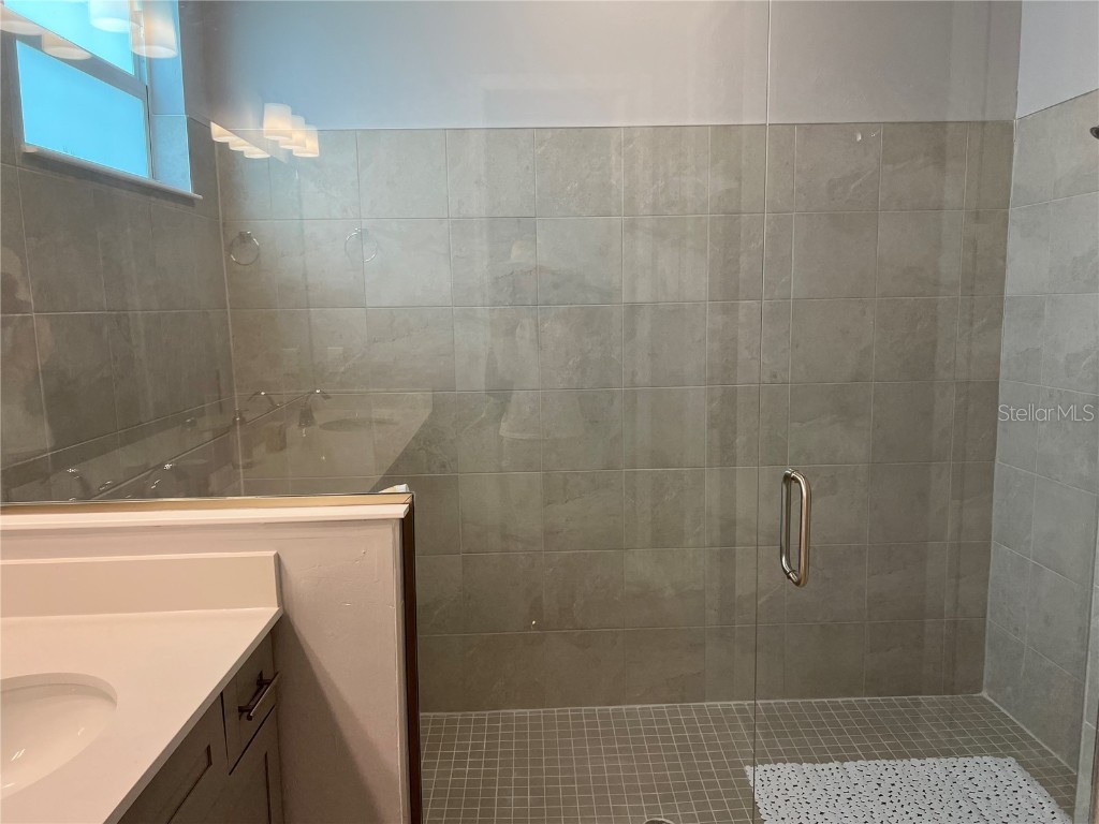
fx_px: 825
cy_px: 412
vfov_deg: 53.1
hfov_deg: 67.3
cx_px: 550
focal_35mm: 26
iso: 100
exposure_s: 1/120
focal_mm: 5.7
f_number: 1.5
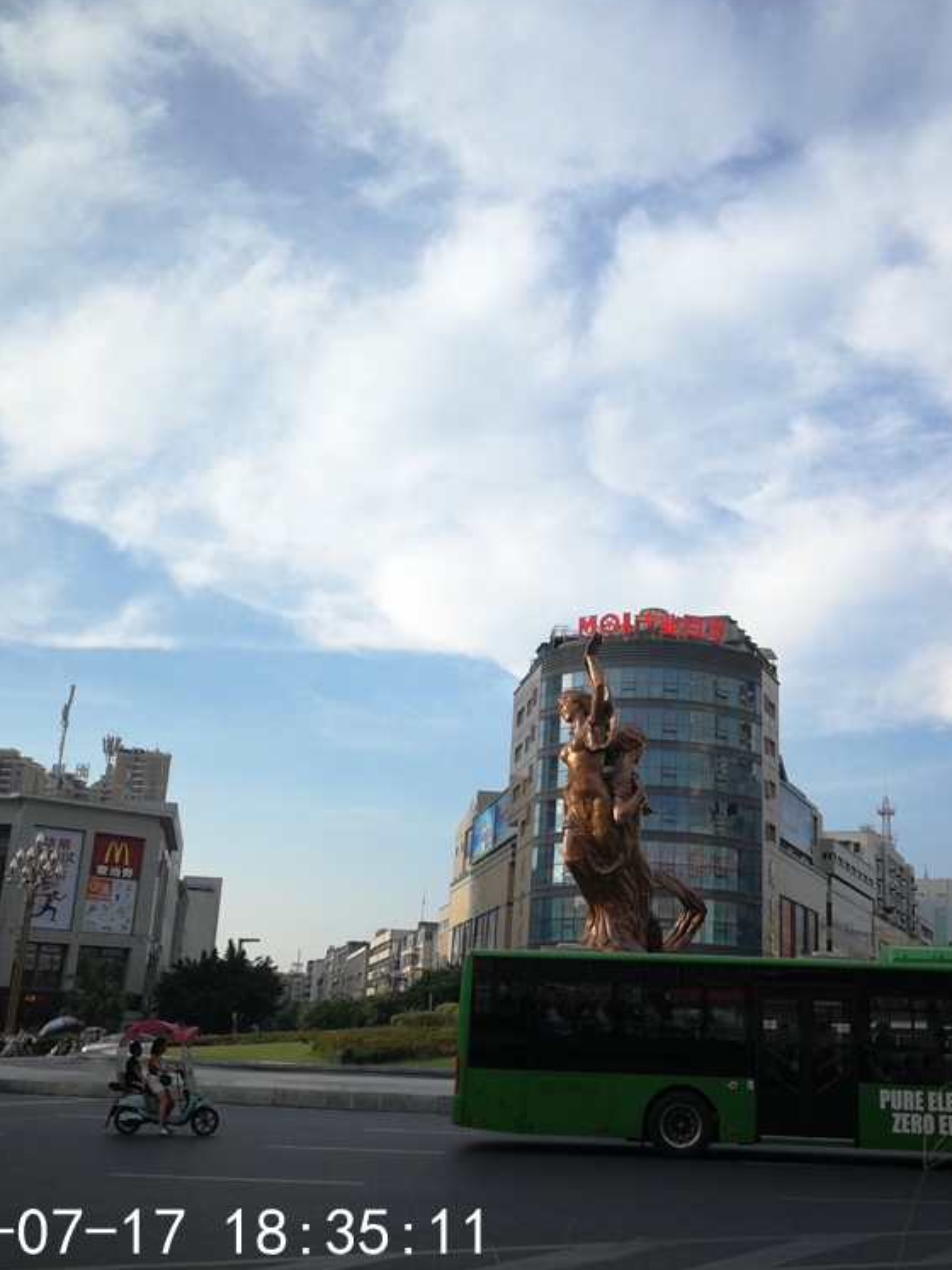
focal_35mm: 37
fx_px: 1357
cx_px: 622
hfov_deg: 38.3
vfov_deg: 50.1
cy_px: 632
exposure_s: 1/684
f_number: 2.2
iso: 50
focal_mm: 3.95
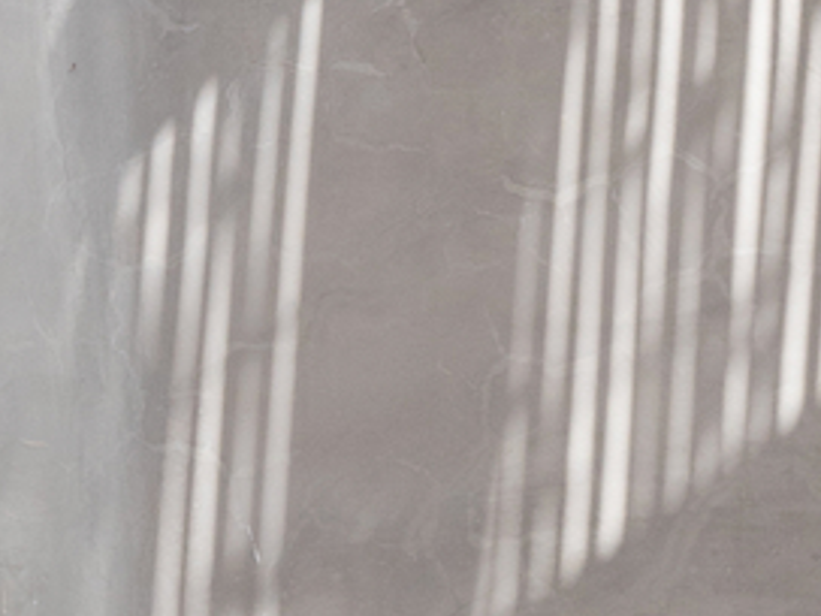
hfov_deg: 6.3
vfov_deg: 4.9
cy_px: 222
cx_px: 1769
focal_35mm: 306
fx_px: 7258
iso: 400
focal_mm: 40
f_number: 8
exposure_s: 1/640
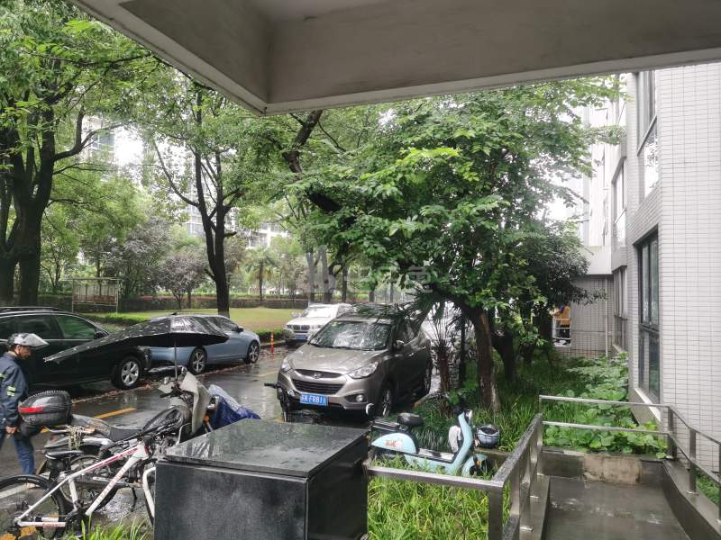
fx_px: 562
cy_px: 270
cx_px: 360
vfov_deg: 51.4
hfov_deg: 65.3
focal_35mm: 27
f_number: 1.6
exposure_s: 1/100
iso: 160
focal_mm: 5.56
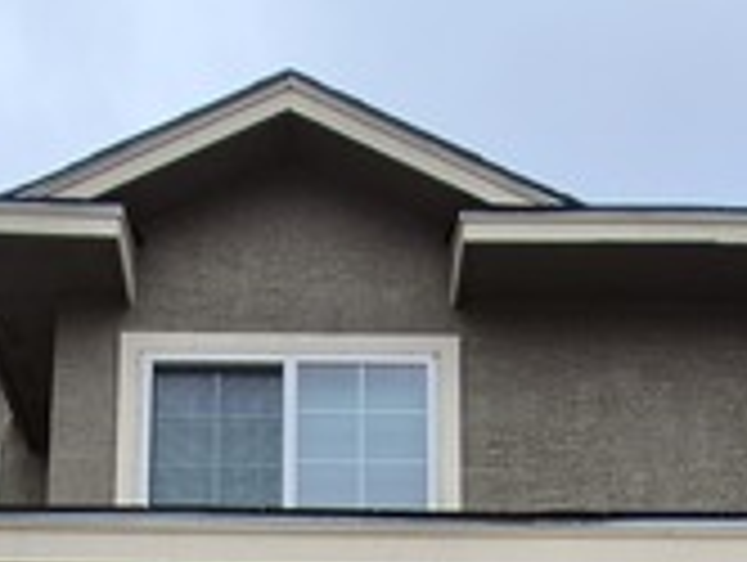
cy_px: 1070
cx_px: 338
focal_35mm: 50
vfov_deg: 19.5
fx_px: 1081
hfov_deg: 38.1
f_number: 2.2
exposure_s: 1/1996
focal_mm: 1.74
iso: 100
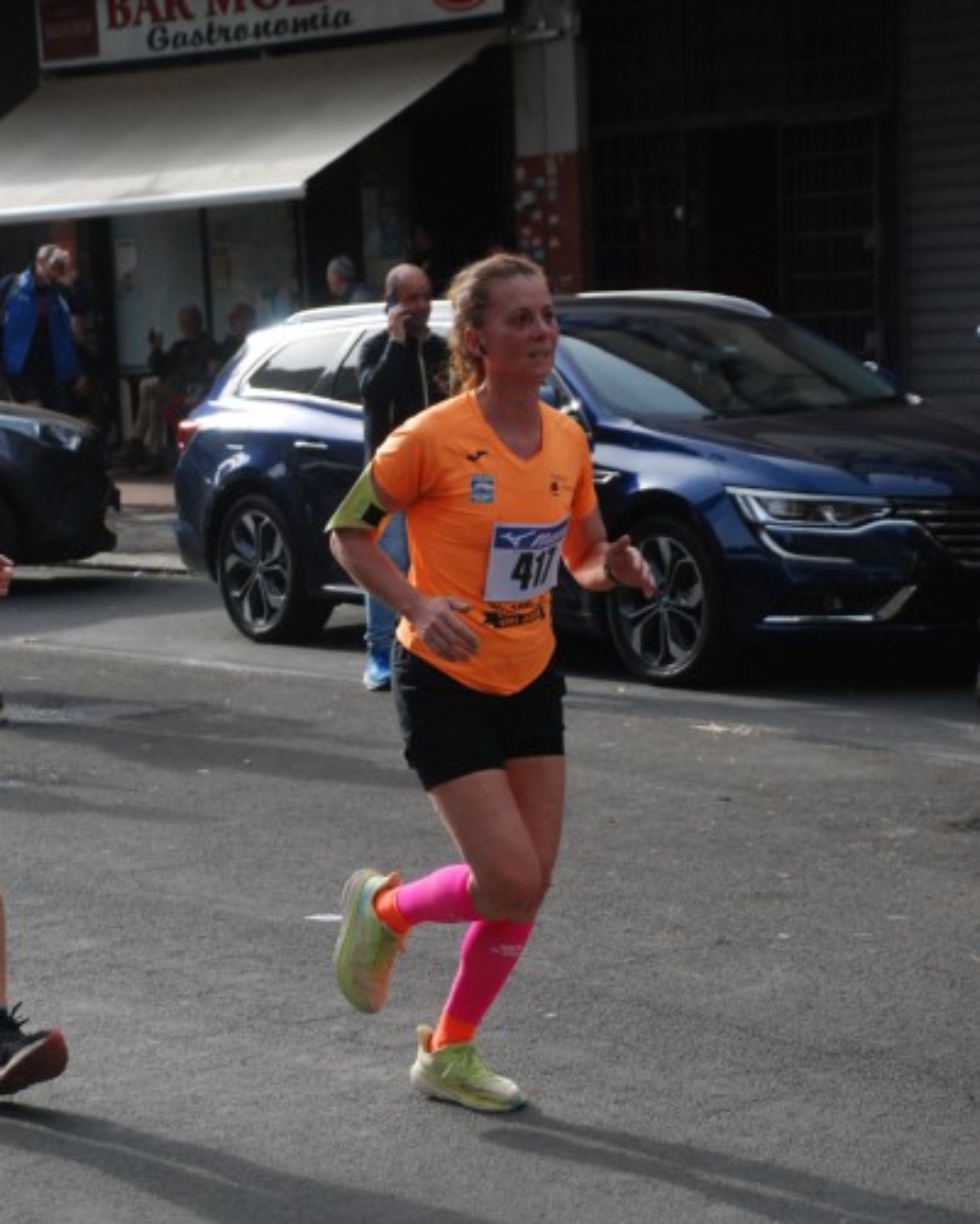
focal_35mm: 98
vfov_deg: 19.5
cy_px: 689
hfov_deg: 15.7
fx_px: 3552
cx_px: 490
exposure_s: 1/1250
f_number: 5.3
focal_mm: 58
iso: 1000
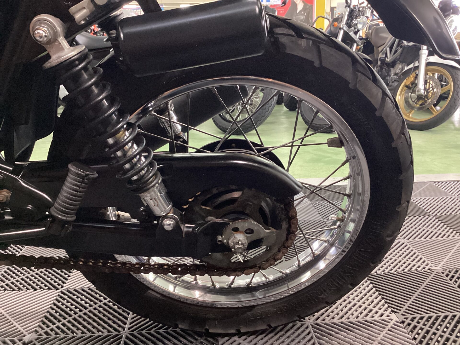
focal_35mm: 31
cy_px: 172
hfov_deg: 58.4
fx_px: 412
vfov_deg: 45.4
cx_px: 230
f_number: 2.4
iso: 400
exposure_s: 1/60
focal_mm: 3.3
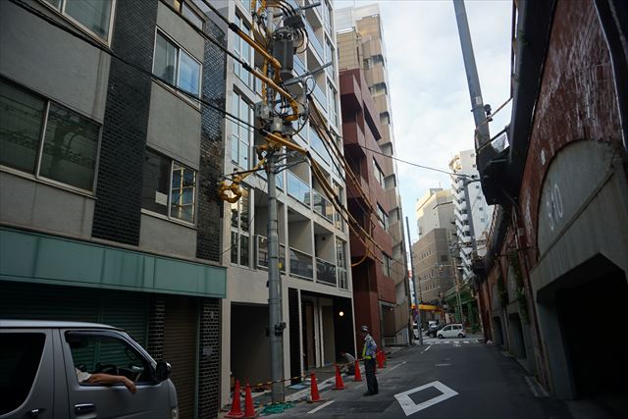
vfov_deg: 53.2
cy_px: 210
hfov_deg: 73.7
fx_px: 419
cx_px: 314
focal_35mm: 24
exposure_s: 1/60
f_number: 4.5
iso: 100
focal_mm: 16
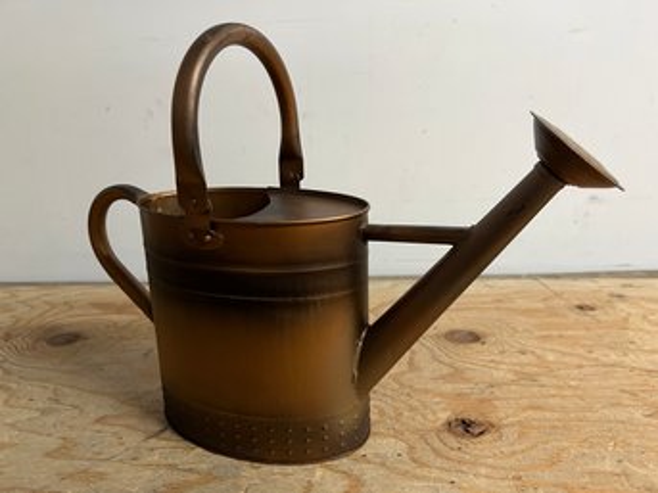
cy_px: 246
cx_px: 329
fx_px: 494
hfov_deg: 67.3
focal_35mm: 26
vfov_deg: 53.0
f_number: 1.5
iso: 160
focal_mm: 5.7
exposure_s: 1/60
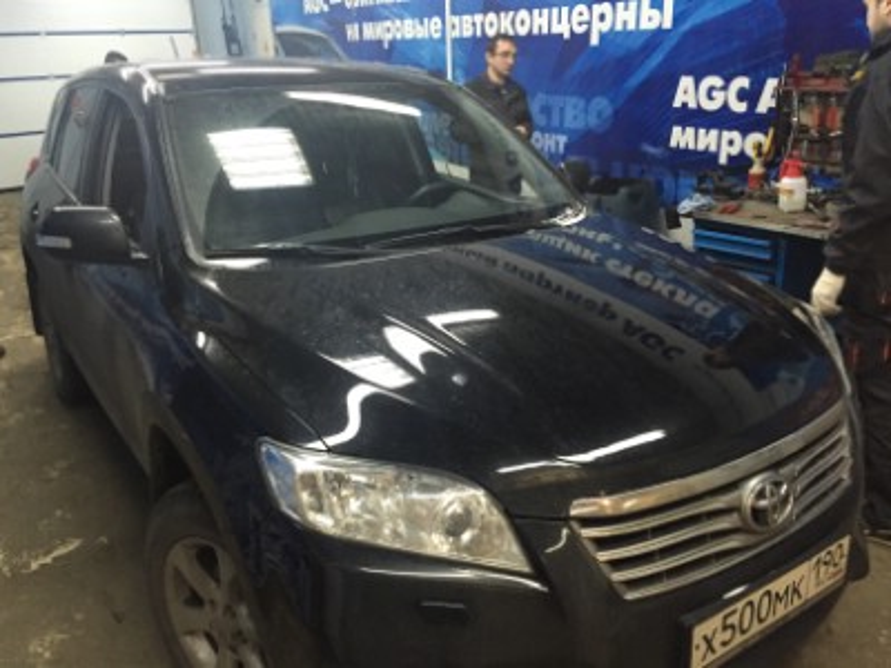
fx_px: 746
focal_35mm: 29
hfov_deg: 61.7
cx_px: 446
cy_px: 334
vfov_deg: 48.2
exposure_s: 1/33
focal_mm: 4.15
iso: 250
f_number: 2.2
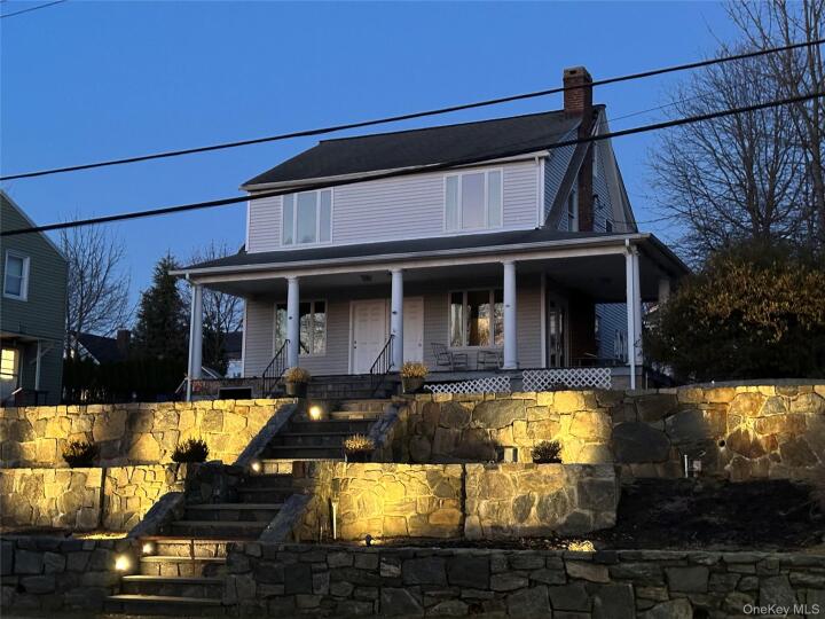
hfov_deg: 39.7
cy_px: 310
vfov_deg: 30.3
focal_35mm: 48
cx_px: 412
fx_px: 1144
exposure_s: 1/20
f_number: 1.78
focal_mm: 6.86
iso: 640
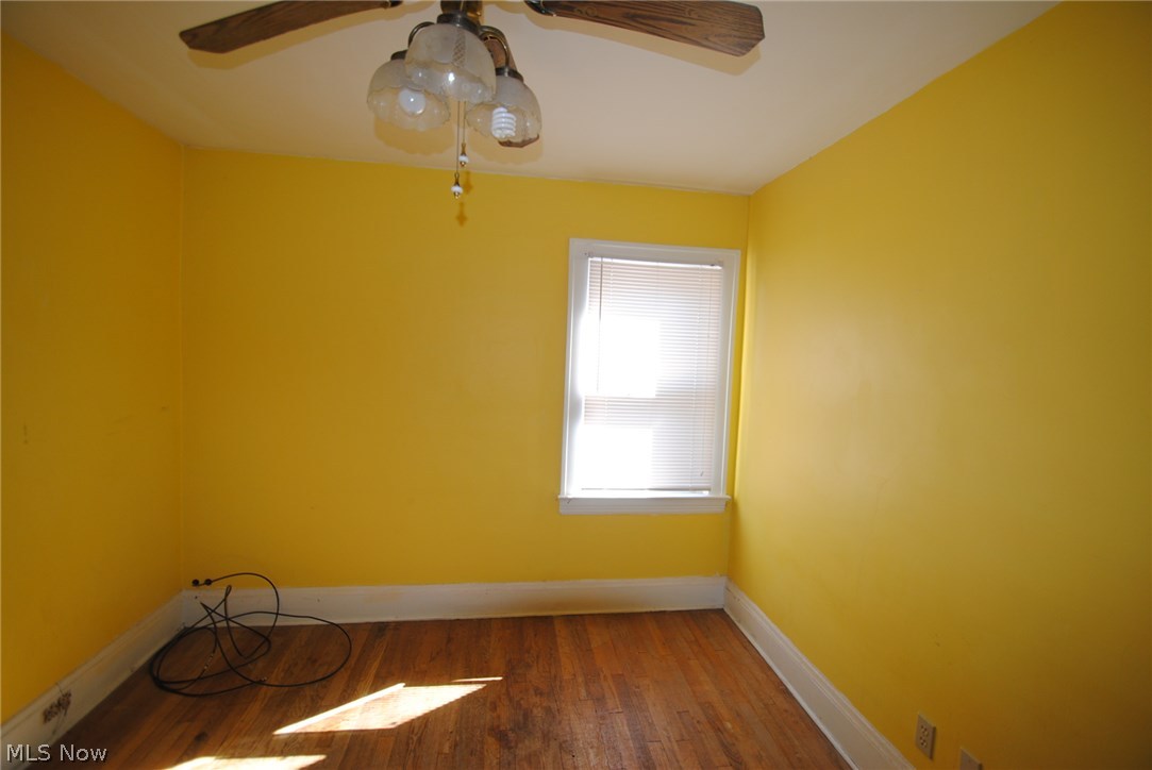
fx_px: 480
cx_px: 576
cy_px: 385
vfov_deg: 77.4
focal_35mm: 15
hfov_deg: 100.3
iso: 200
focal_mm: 10
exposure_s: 1/60
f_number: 3.5
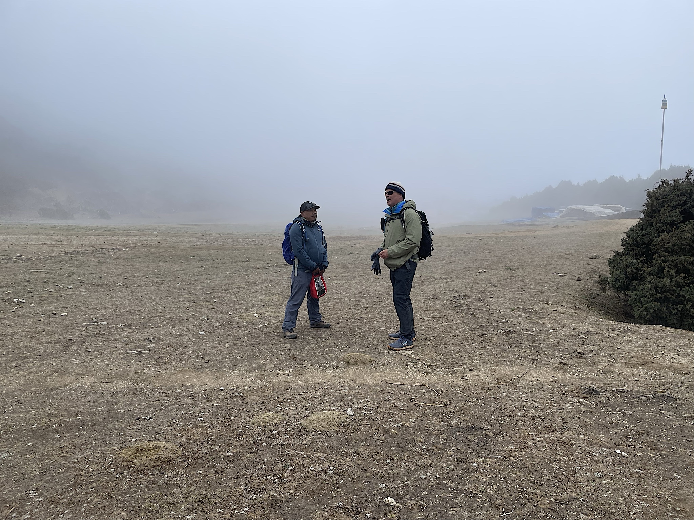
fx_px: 521
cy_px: 260
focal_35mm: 26
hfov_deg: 67.3
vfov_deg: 53.1
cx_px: 347
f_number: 1.6
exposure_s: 1/3861
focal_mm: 4.2
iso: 32
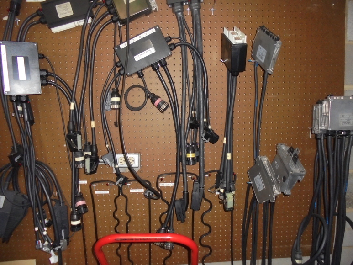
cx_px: 176
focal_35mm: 26
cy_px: 132
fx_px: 265
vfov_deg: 53.1
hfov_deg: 67.3
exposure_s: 1/30
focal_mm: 4.6
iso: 400
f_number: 3.5
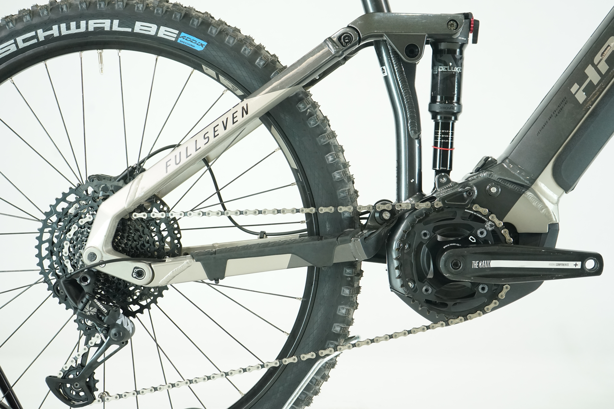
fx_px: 904
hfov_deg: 37.5
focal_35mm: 53
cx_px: 307
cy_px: 204
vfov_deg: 25.5
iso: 2500
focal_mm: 53
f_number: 5.6
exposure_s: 1/200
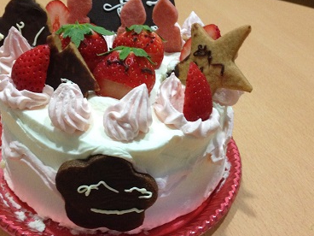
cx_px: 119
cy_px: 133
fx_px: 399
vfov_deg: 32.8
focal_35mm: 44
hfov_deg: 42.6
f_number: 2.4
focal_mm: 4.12
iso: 320
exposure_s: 1/20
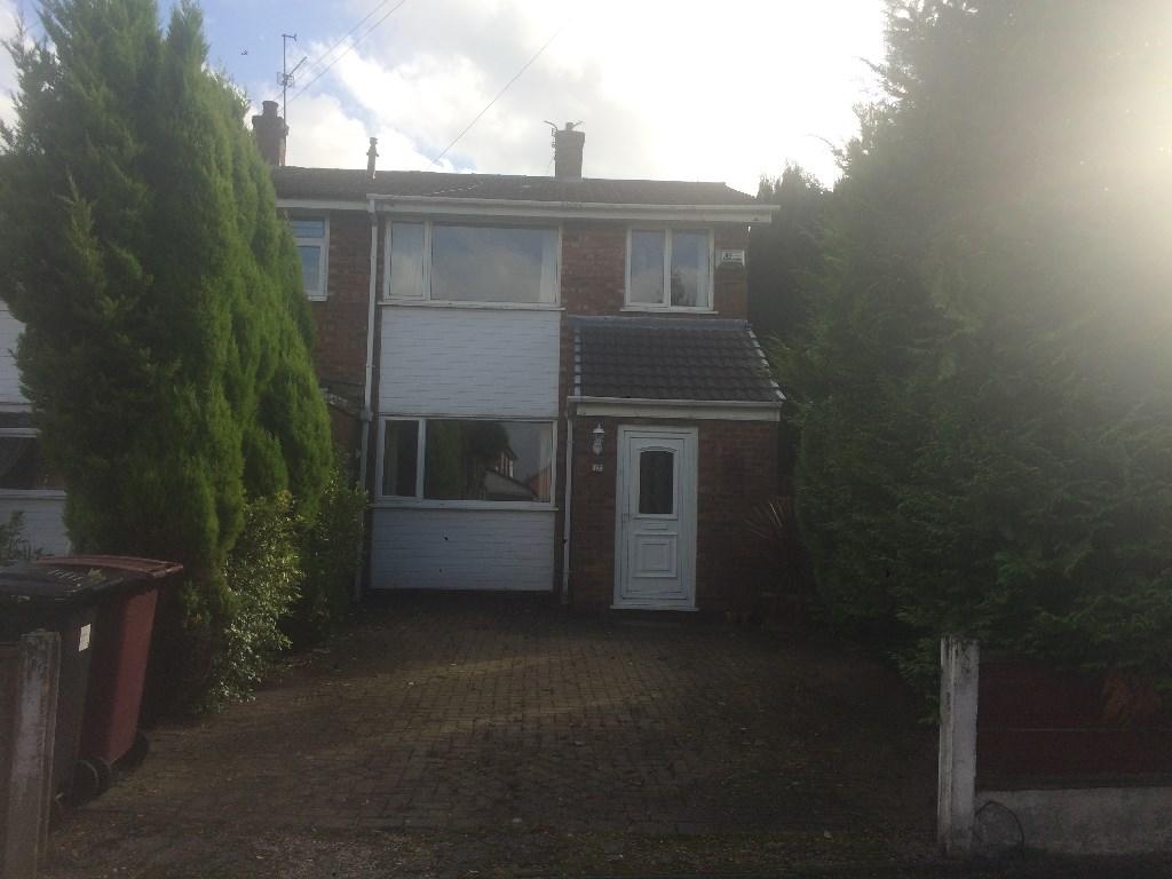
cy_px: 440
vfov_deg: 48.2
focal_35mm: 29
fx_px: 982
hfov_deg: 61.7
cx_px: 586
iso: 32
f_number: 2.2
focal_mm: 4.15
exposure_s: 1/1172
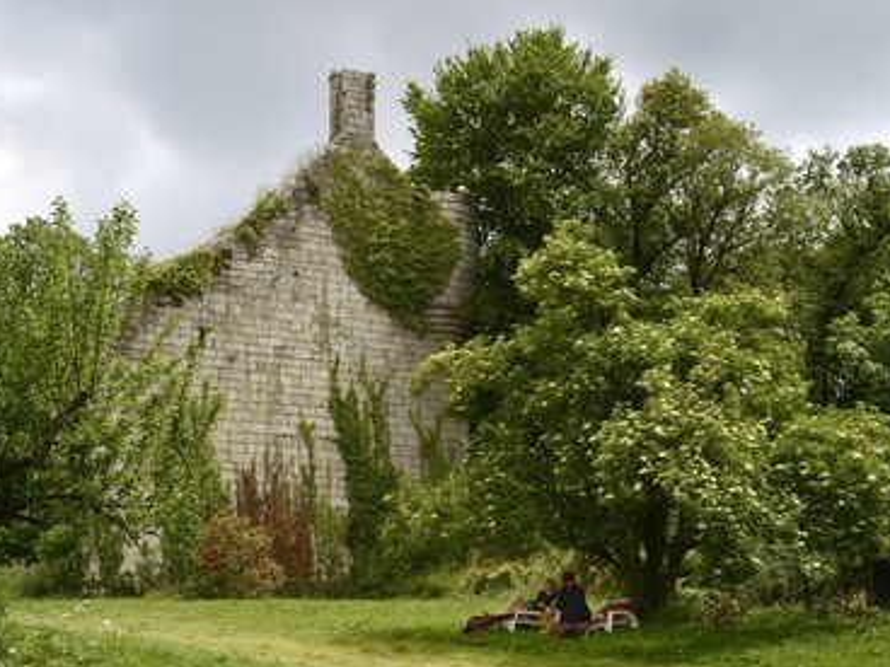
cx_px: 417
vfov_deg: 22.3
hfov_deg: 29.4
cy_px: 334
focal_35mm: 66
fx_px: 1697
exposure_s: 1/160
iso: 200
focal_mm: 60
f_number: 13
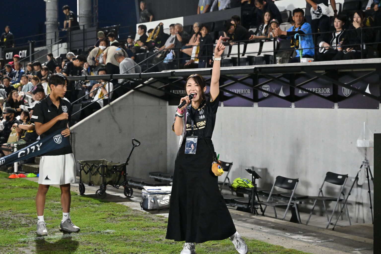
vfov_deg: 19.5
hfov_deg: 28.8
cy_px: 127
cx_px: 190
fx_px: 741
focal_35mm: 70
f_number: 5
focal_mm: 70
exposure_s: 1/400
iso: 10000
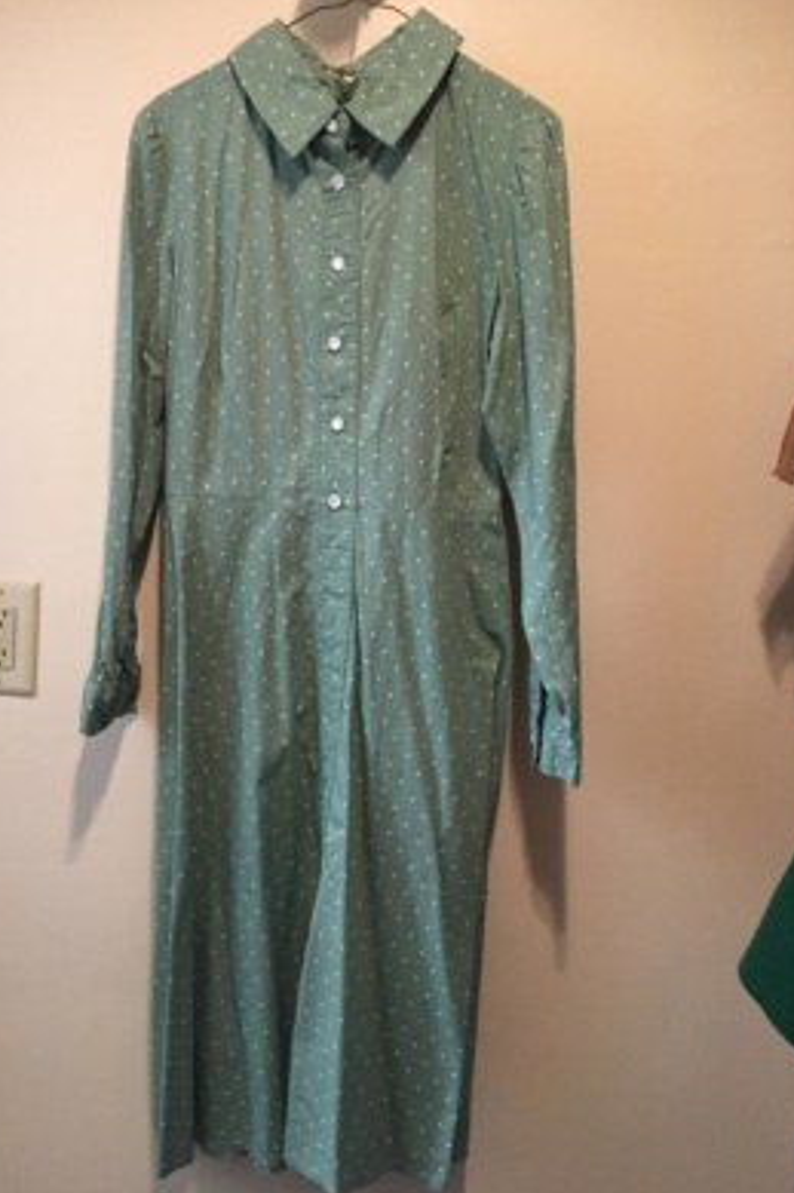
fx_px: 1026
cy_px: 607
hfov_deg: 42.3
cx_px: 362
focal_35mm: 31
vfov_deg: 60.3
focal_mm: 4.15
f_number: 2.2
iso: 200
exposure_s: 1/30
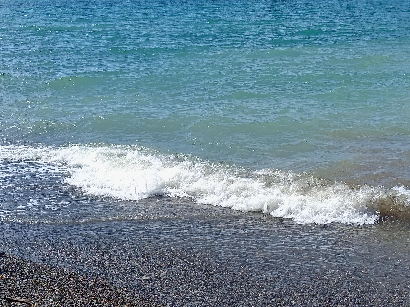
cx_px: 205
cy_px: 154
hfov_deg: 37.5
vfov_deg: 28.6
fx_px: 604
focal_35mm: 51
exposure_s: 1/1862
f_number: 1.8
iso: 101
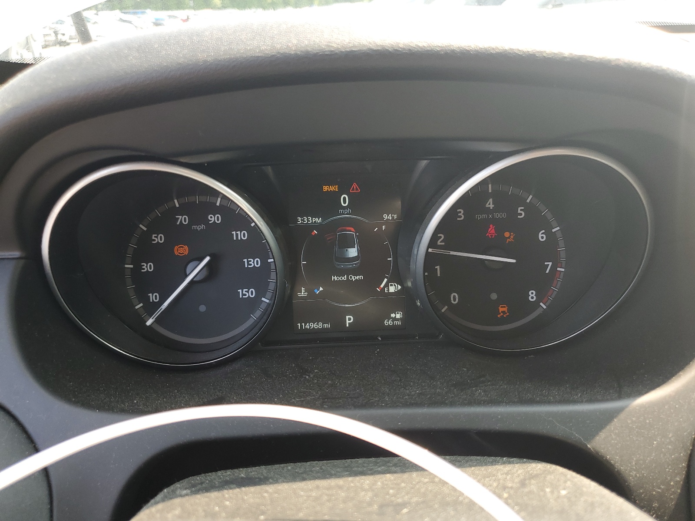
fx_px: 522
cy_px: 260
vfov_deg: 53.1
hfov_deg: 67.3
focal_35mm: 26
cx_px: 348
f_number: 1.5
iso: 50
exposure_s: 1/200
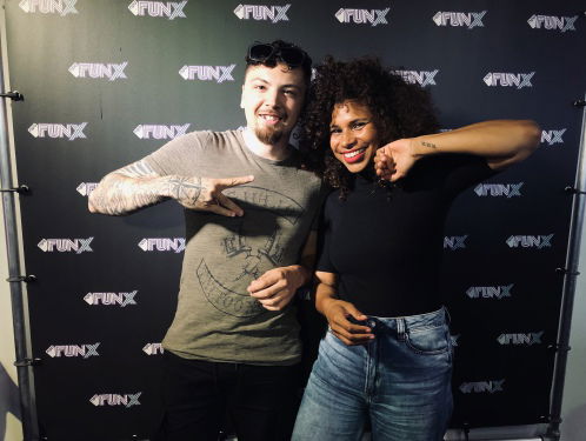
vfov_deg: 49.9
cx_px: 293
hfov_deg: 63.4
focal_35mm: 28
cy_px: 220
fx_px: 475
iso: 40
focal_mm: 4
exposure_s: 1/18
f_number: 1.8
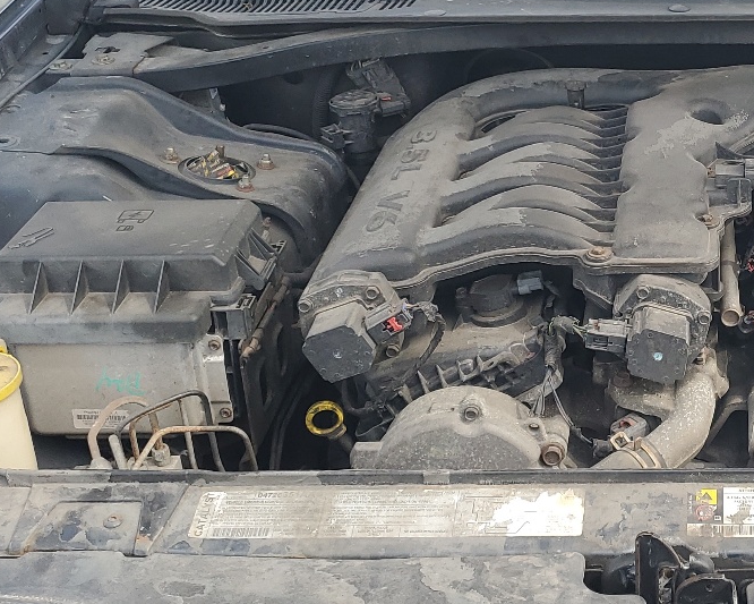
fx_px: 1361
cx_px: 654
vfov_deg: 24.8
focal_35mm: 61
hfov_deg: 29.9
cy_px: 180
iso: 50
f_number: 1.5
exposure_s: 1/667
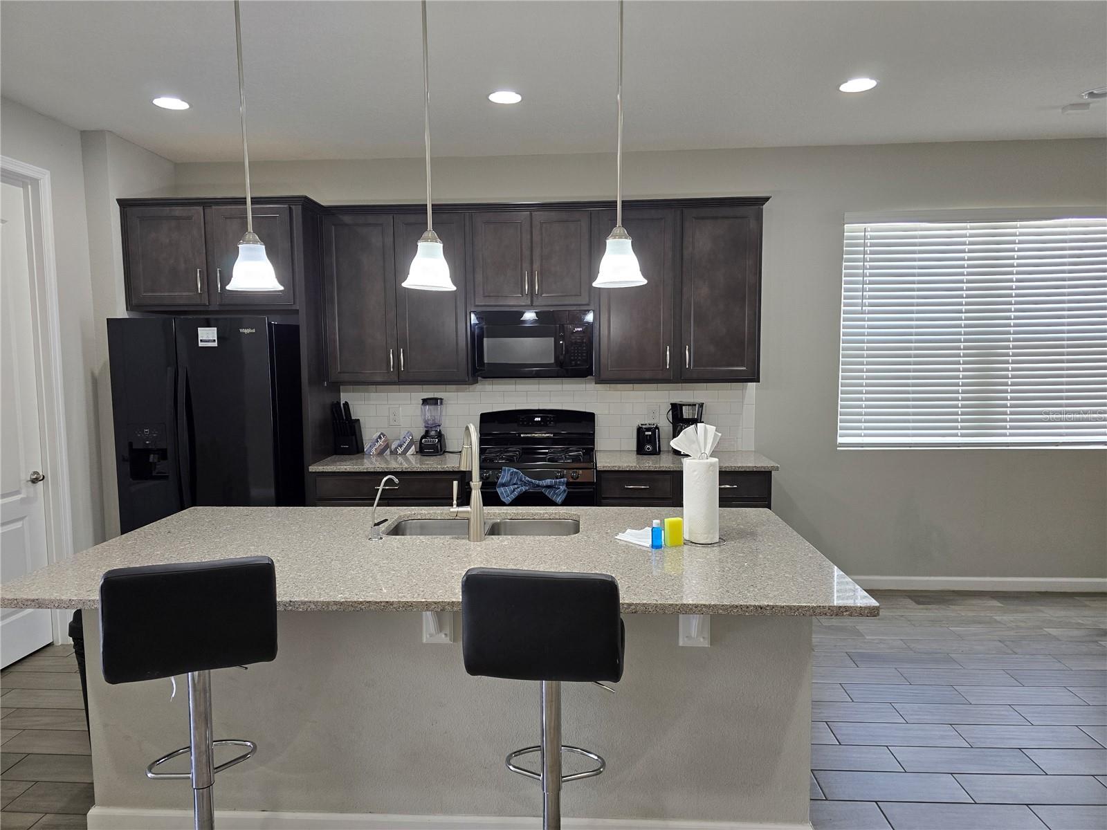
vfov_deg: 58.9
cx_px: 554
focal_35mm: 23
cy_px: 415
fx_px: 736
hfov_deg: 73.9
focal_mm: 6.3
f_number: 1.7
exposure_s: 1/120
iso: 200
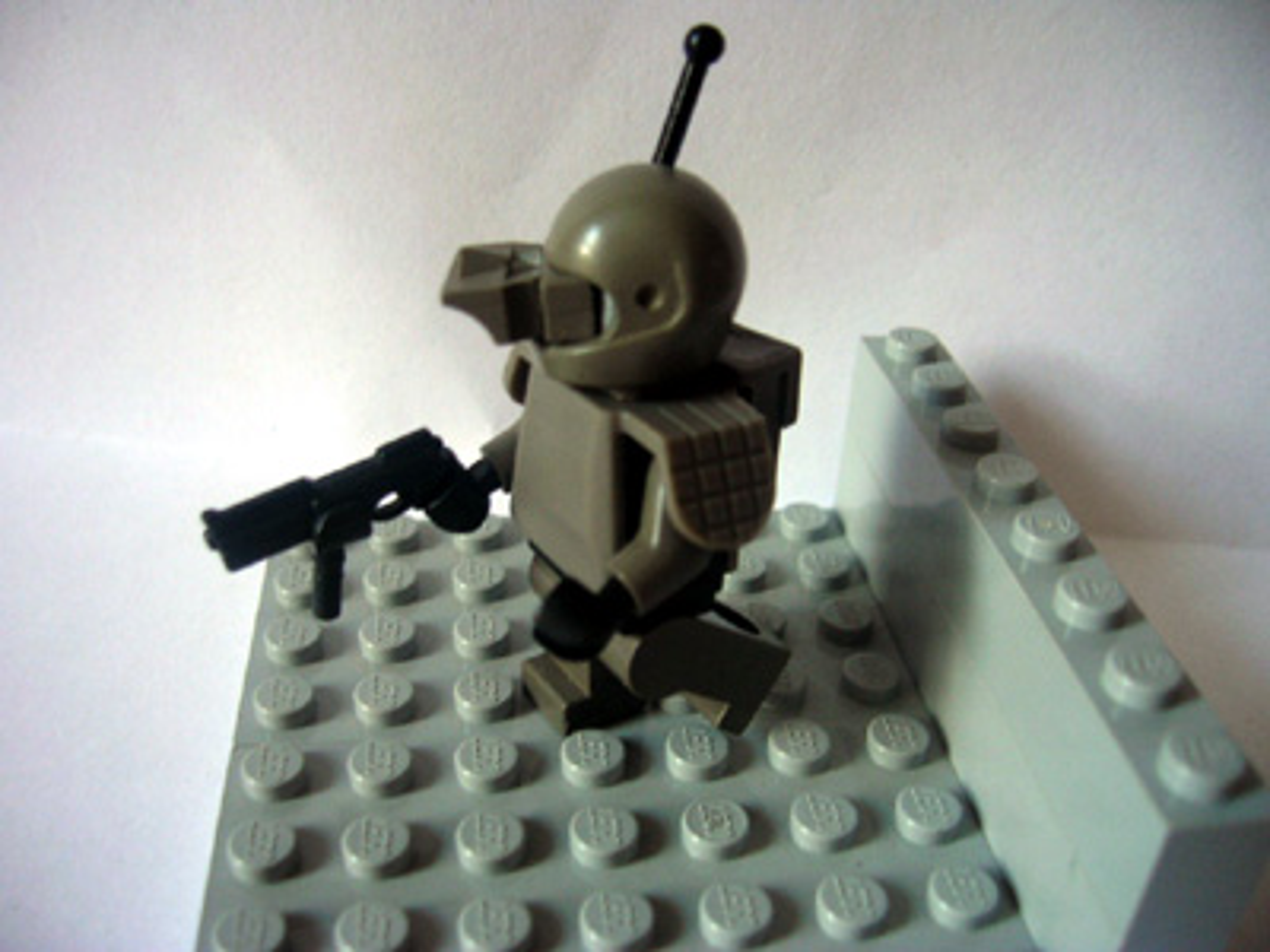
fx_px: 1247
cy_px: 476
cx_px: 635
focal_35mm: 34
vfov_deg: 41.8
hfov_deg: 54.0
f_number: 2.9
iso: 50
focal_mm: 5.7
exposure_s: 1/5
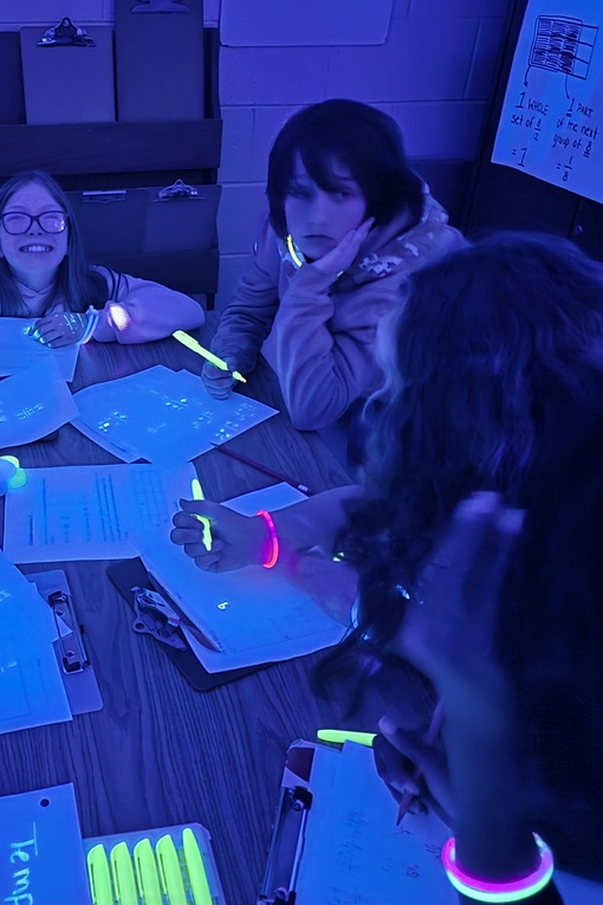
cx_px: 118
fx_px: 804
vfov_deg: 58.7
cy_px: 452
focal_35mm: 32
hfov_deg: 39.5
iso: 3200
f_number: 1.7
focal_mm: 6.3
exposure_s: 1/15
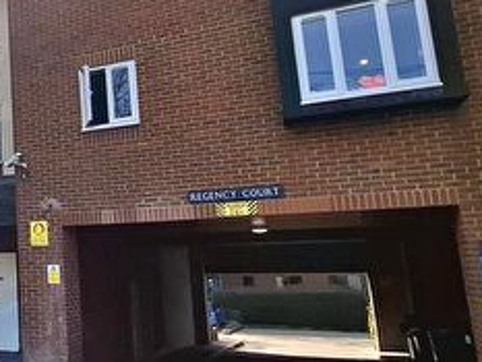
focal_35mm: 39
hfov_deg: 38.2
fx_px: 543
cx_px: -68
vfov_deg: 36.8
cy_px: 173
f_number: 2.2
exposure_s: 1/1429
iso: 40
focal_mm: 1.74
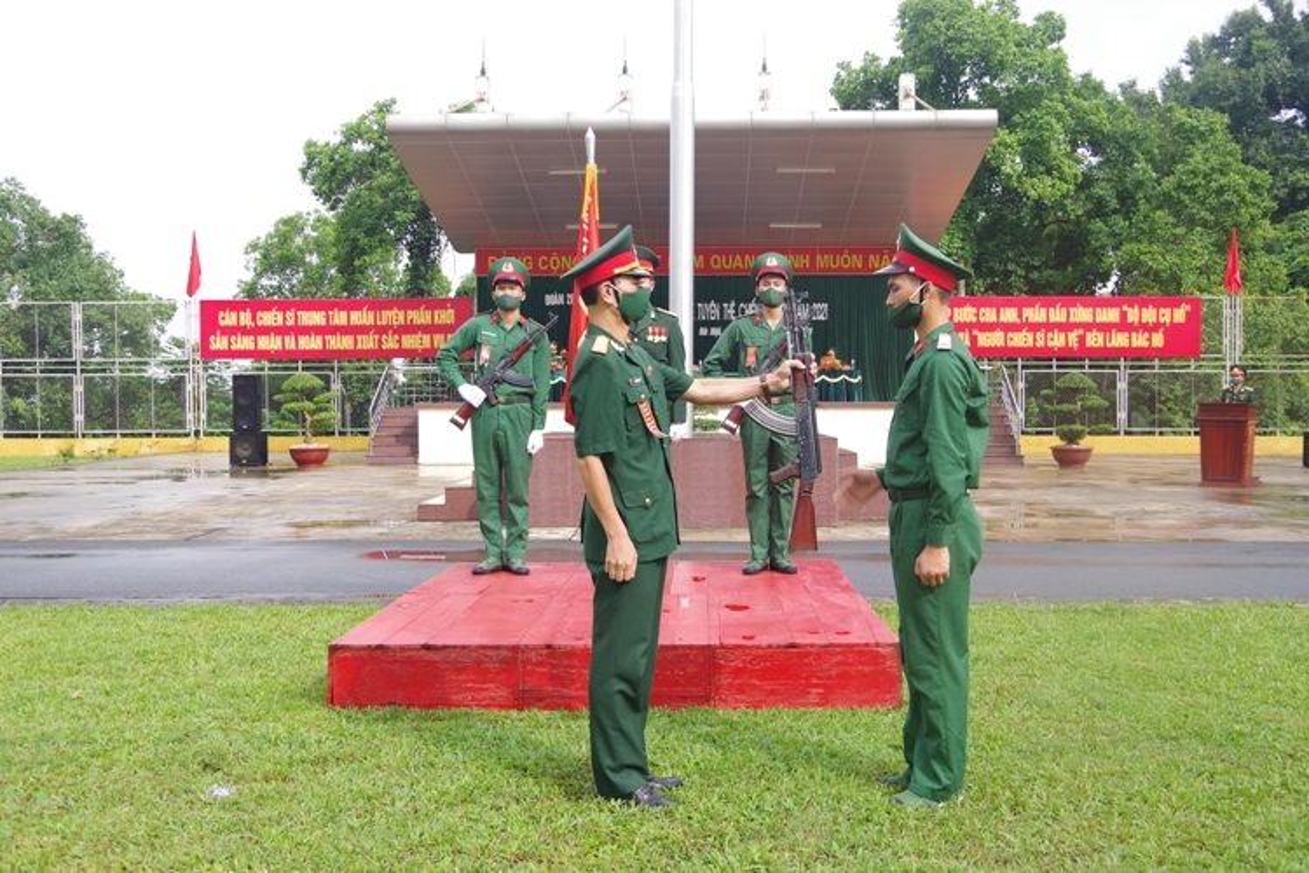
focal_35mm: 36
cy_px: 436
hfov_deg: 53.1
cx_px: 654
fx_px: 1309
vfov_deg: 36.9
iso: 100
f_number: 7.1
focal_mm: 24
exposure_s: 1/125
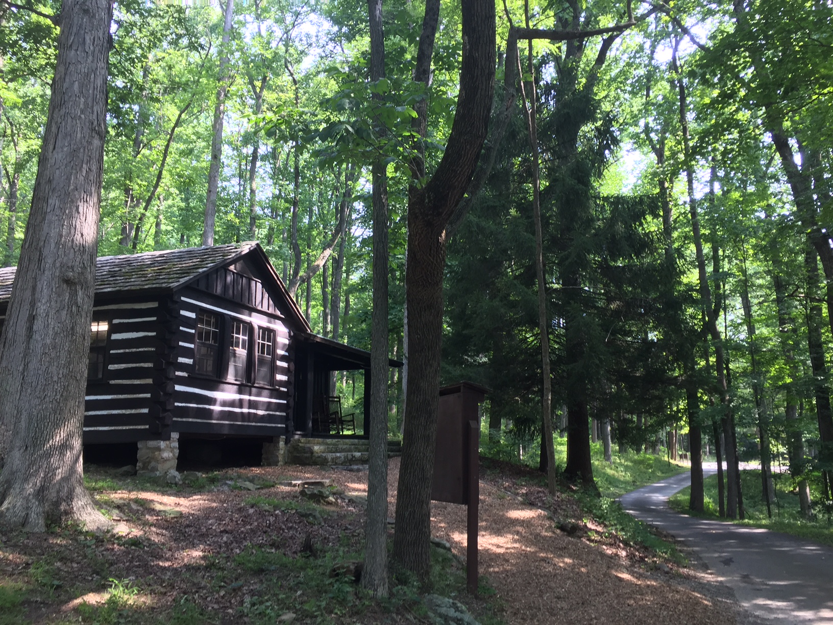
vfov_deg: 48.2
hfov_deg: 61.7
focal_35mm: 29
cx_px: 416
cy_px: 312
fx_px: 698
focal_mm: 4.15
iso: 32
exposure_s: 1/60
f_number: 2.2
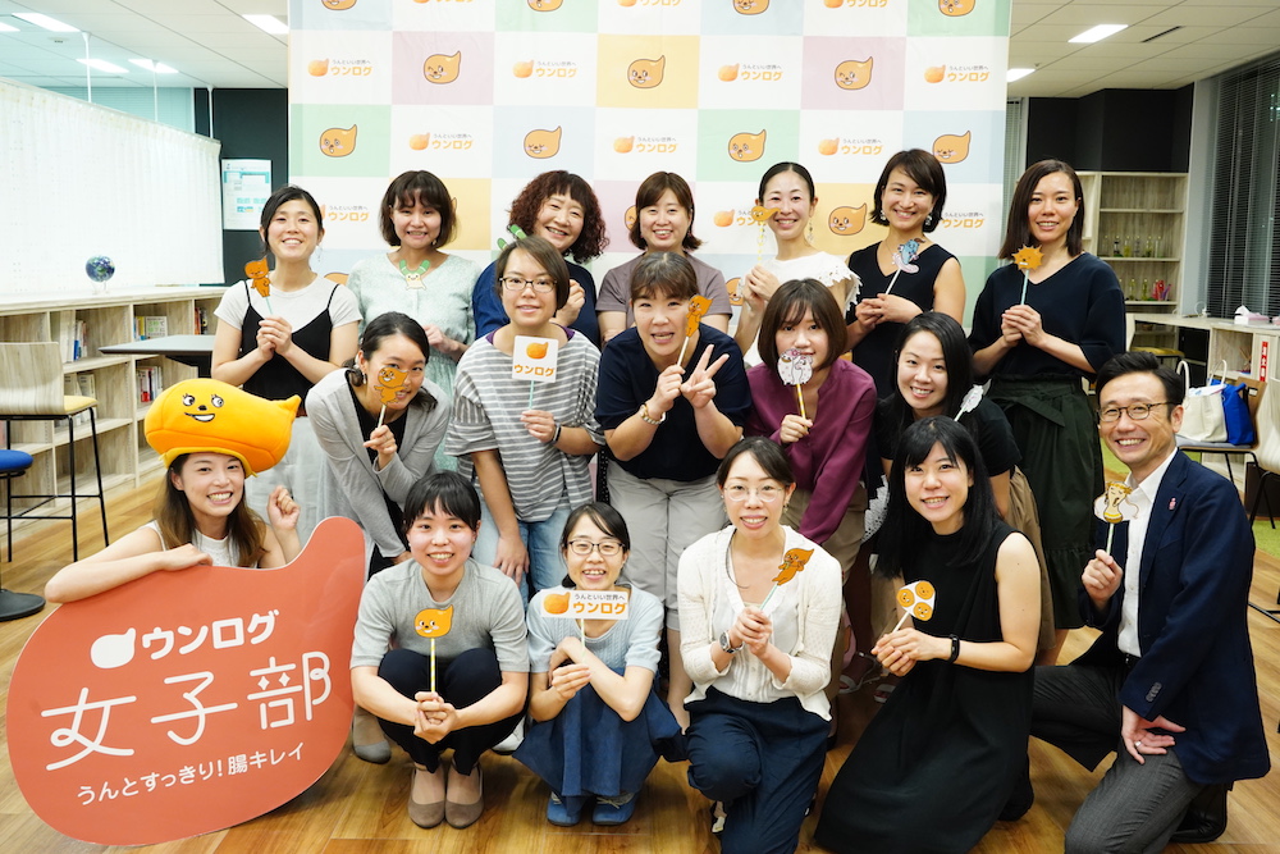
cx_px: 640
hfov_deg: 55.8
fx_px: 1209
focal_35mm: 34
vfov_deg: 38.9
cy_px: 427
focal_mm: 34
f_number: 9
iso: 4000
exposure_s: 1/40
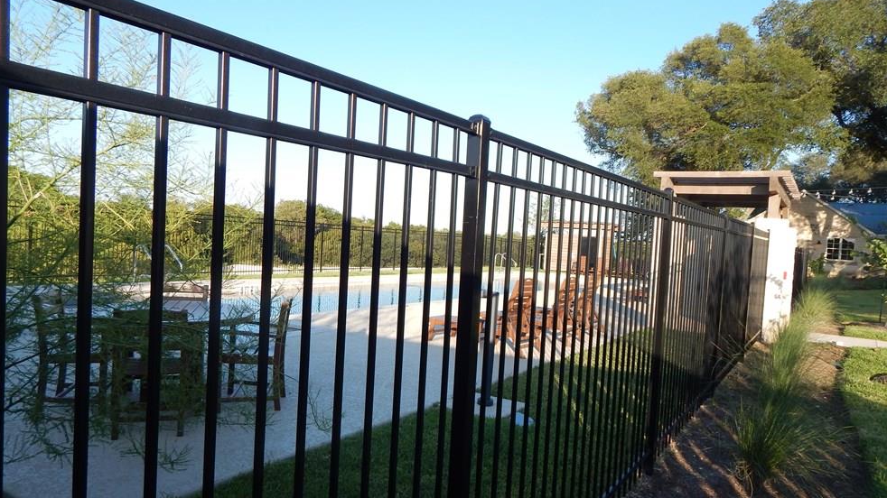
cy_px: 267
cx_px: 454
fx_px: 588
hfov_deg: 74.0
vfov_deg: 45.9
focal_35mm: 25
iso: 125
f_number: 3
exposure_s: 1/800
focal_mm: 4
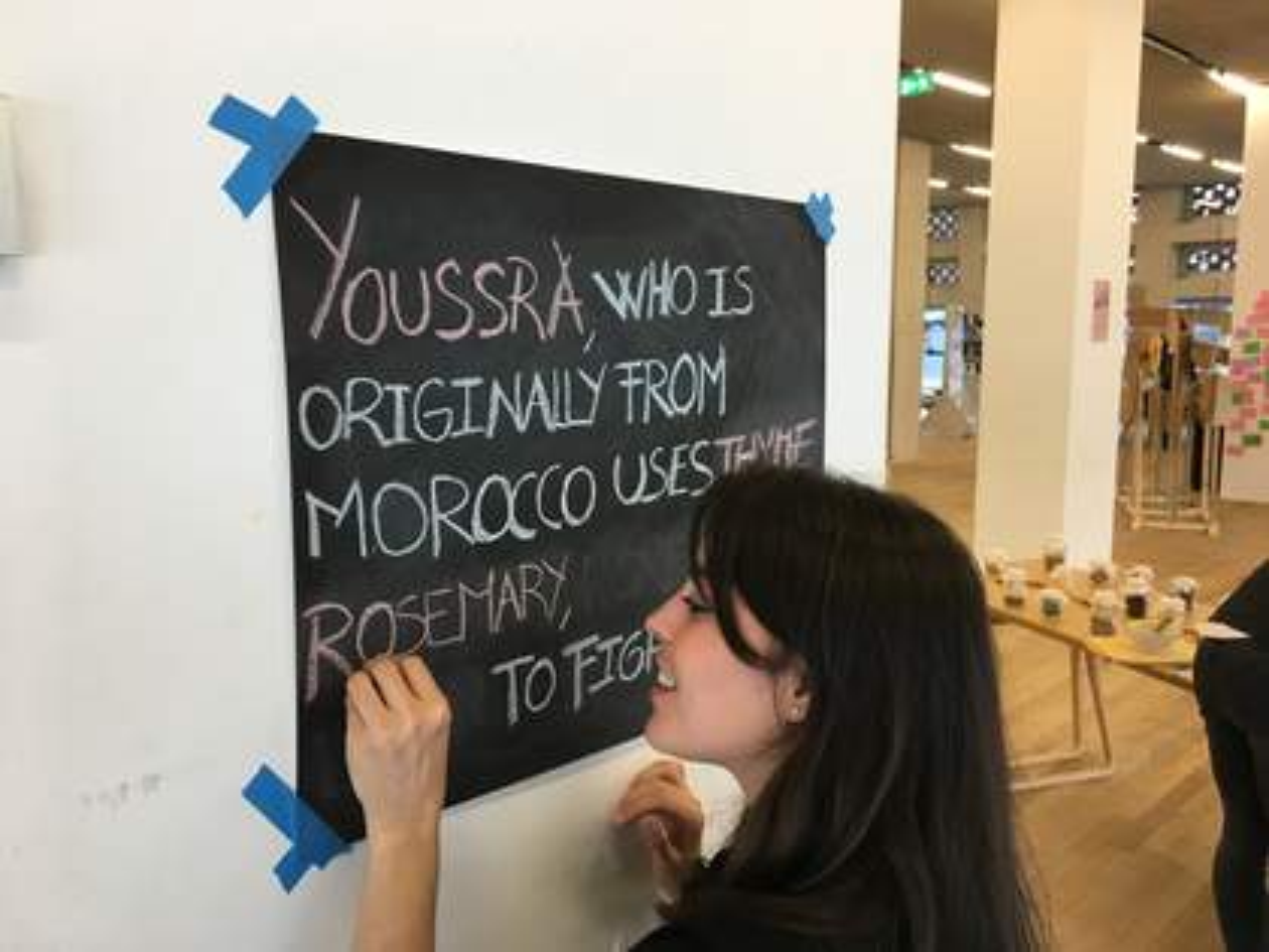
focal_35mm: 29
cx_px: 634
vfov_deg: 48.2
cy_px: 476
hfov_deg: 61.7
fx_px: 1063
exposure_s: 1/33
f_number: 2.2
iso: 50
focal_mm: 4.15
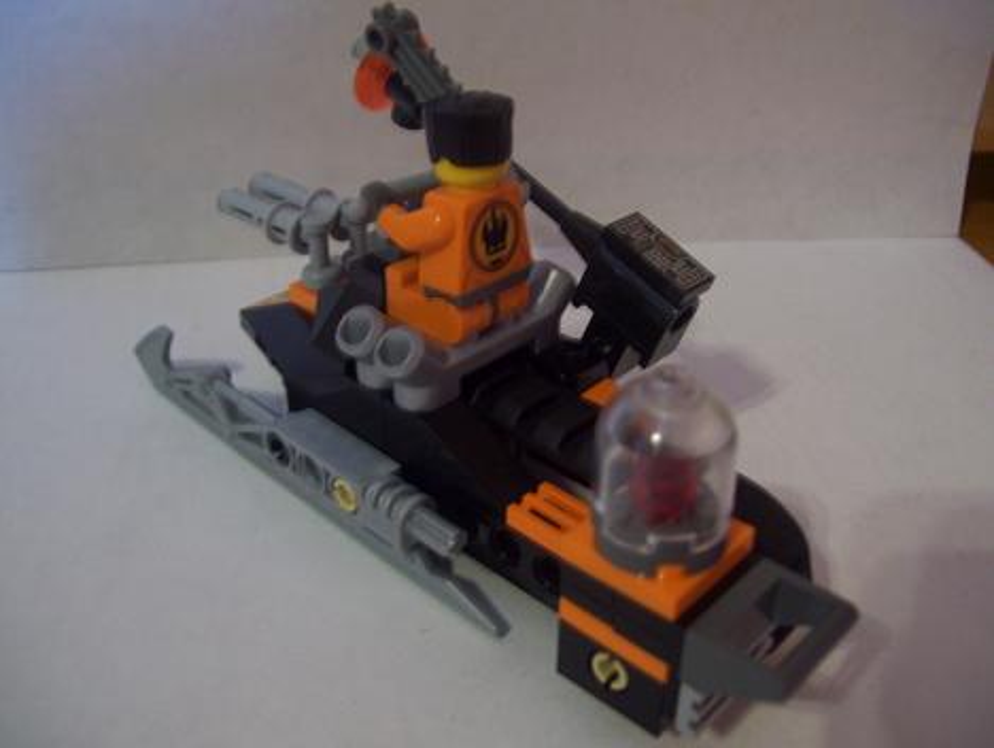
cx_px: 497
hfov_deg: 51.3
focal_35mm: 36
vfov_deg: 39.7
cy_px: 374
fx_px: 1035
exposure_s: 1/8
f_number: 2.7
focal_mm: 6
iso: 160
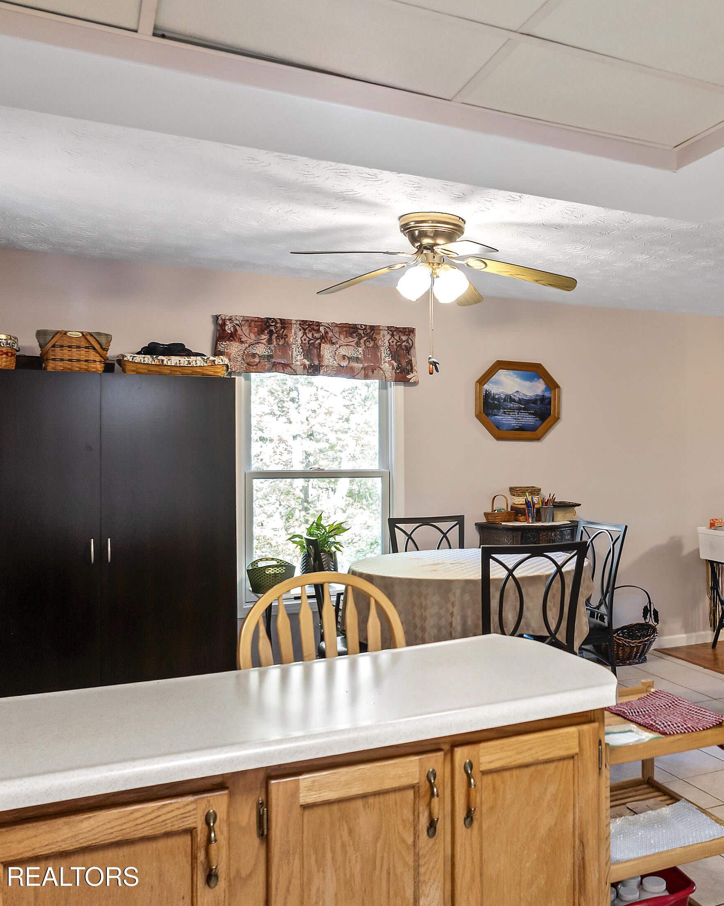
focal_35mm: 32
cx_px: 564
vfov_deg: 55.7
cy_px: 455
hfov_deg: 43.9
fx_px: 857
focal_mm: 12.29
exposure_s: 1/15
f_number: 2.8
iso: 120
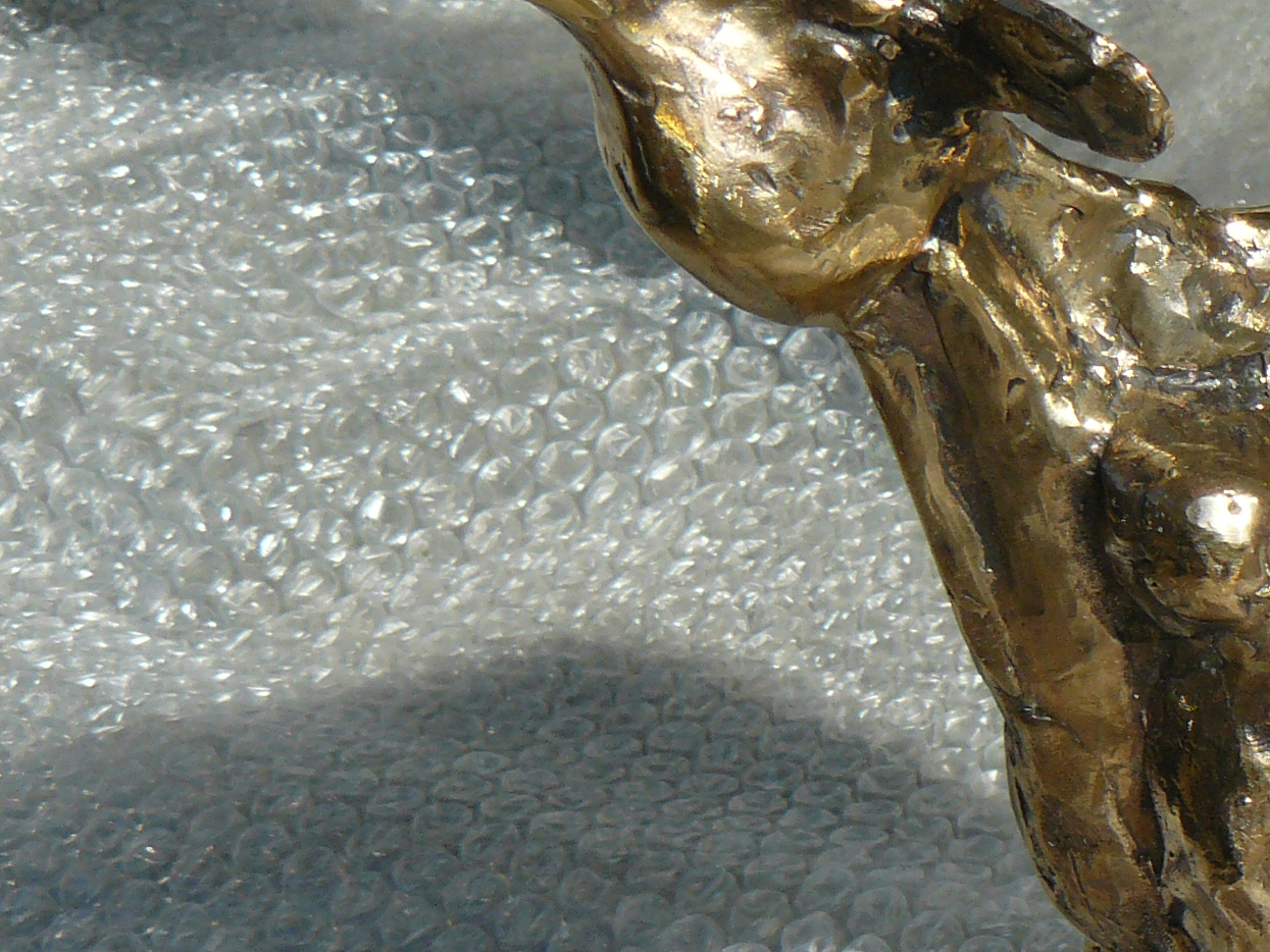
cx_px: 1469
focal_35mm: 148
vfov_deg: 10.0
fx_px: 5430
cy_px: 710
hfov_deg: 13.0
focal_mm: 10.1
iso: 100
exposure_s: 1/500
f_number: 5.6
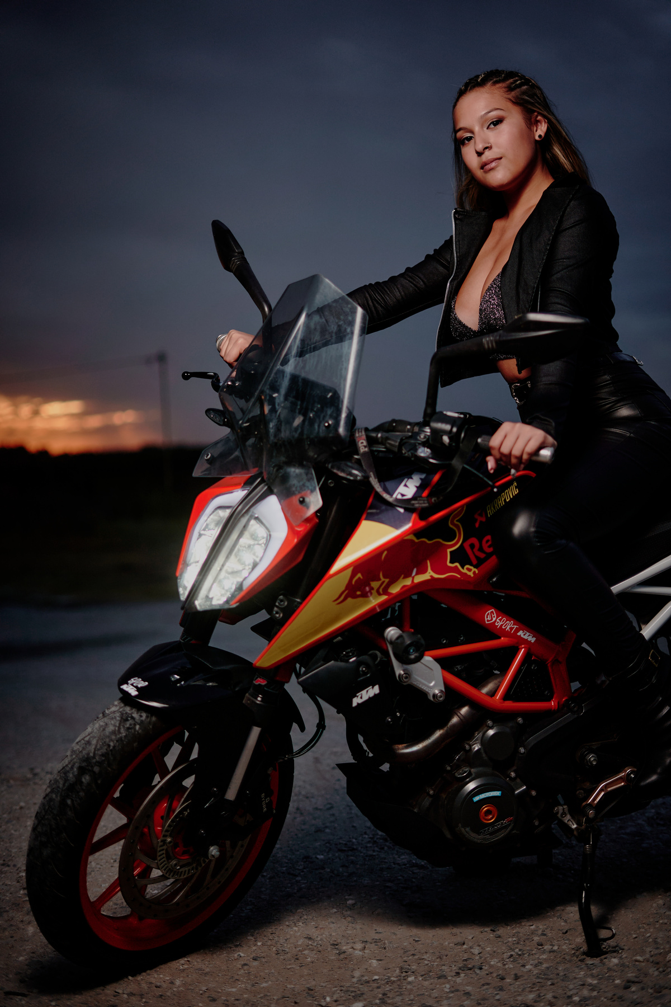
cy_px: 504
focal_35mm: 50
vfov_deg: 39.6
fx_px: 1398
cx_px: 336
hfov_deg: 27.0
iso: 100
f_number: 1.8
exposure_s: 1/1600
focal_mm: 50
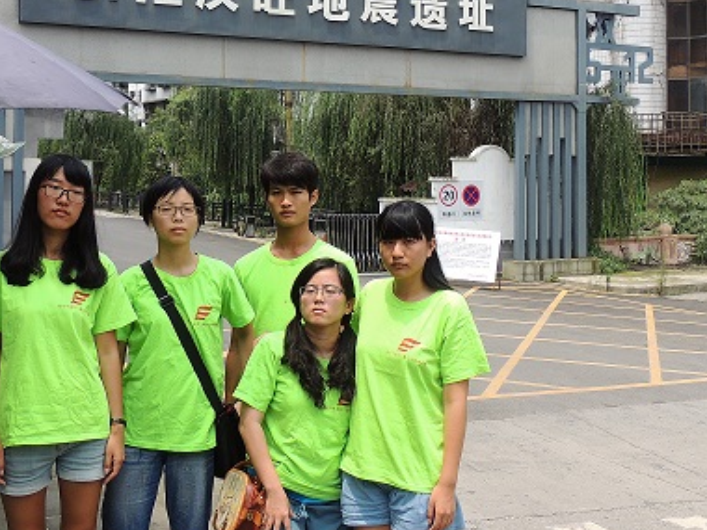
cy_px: 152
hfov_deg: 38.1
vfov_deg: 28.8
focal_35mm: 50
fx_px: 1021
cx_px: 309
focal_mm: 5.8
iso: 100
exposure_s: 1/800
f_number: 3.2
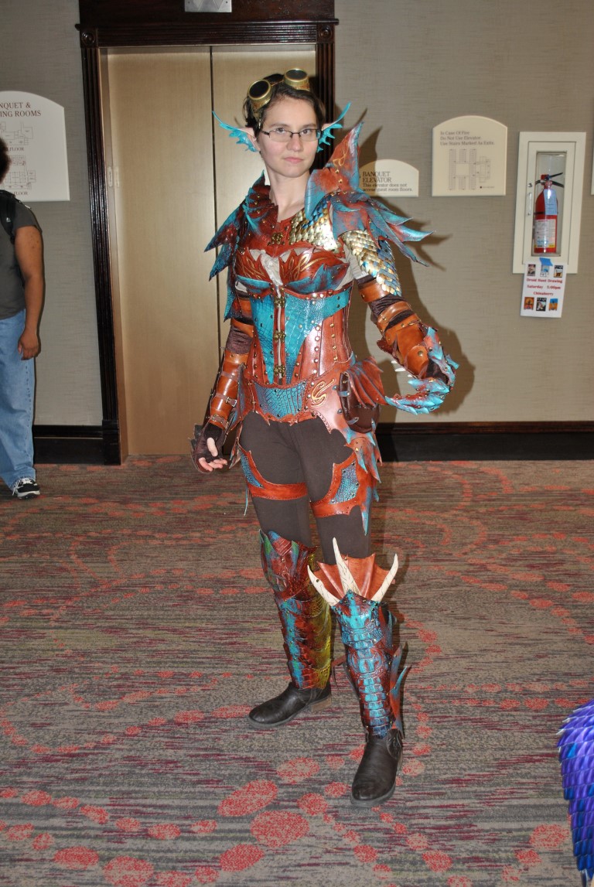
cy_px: 444
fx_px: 962
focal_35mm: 39
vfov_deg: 49.5
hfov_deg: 34.3
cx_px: 297
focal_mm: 26
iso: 200
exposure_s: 1/60
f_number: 4.2
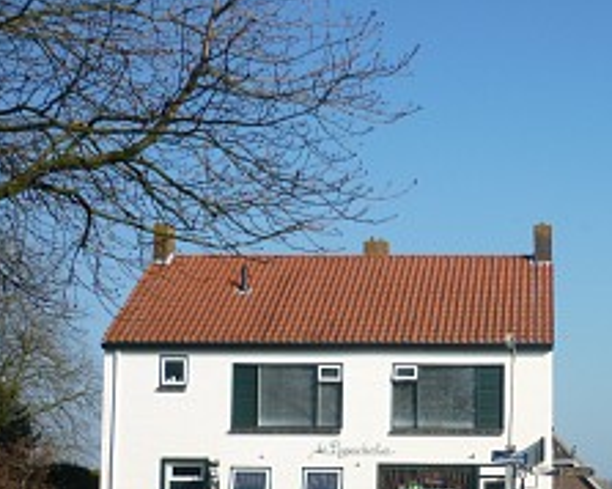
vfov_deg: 23.0
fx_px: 1176
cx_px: 530
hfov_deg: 28.2
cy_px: 415
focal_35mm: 65
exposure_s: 1/160
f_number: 8
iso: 80
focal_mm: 5.5
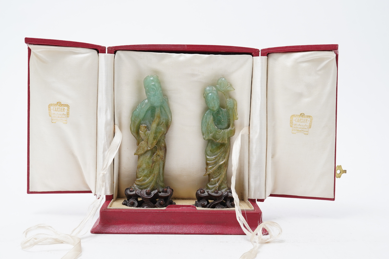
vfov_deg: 29.9
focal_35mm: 45
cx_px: 194
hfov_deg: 43.6
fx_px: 486
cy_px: 130
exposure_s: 1/125
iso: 640
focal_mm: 30
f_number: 18
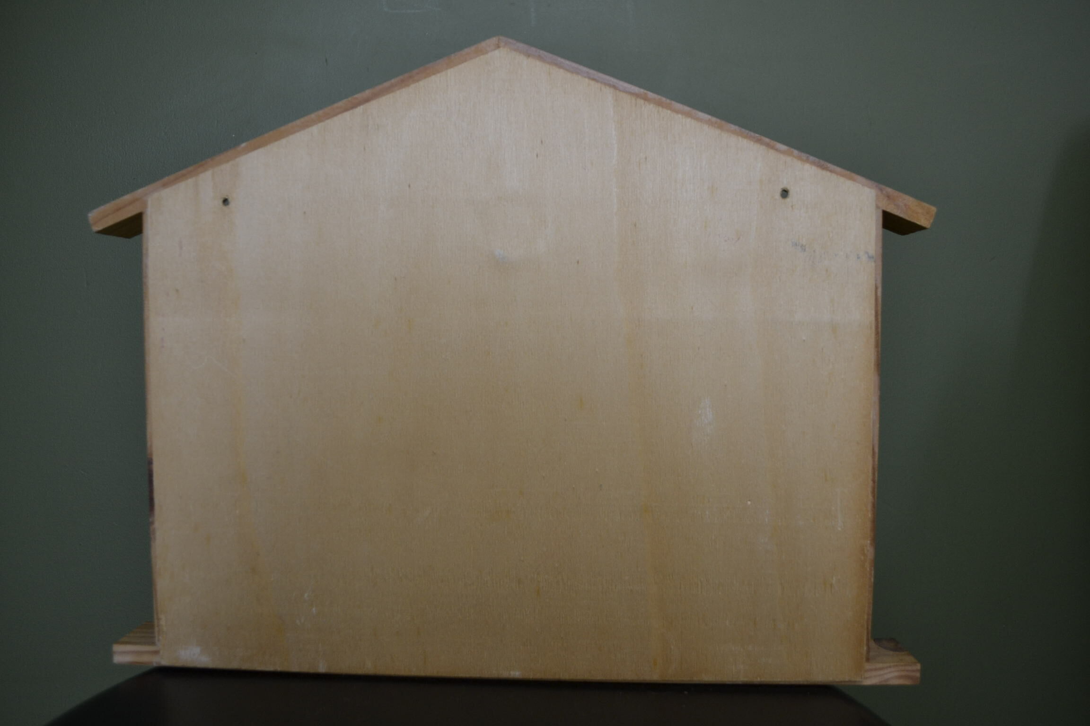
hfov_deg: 67.4
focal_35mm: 27
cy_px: 363
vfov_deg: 47.9
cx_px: 545
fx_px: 817
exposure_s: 1/60
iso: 560
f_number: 3.5
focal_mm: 18
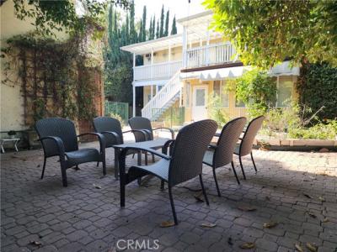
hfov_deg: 73.9
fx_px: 224
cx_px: 168
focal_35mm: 23
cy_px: 126
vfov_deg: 58.9
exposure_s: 1/180
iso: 25
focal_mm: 6.4
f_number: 1.8
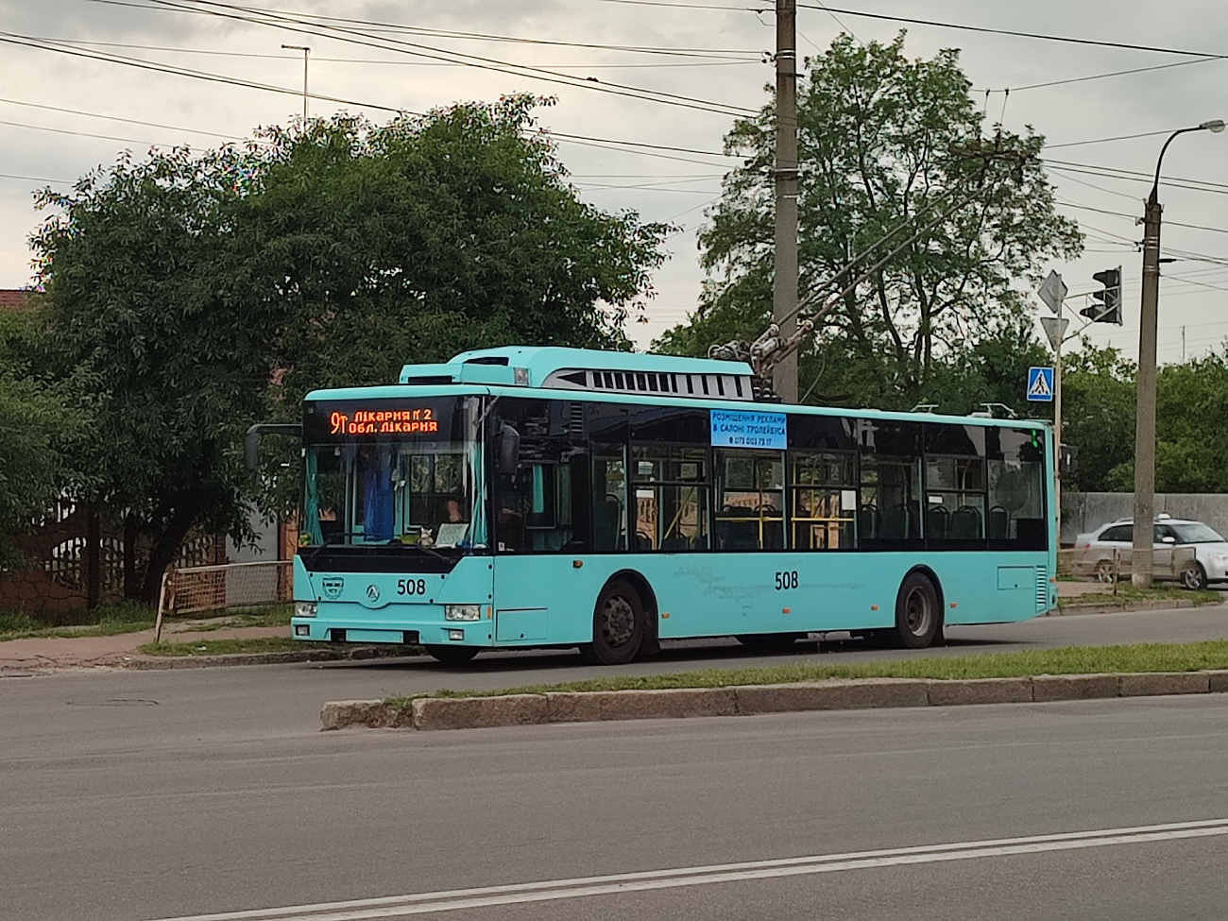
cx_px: 614
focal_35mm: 25
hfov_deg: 69.4
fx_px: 887
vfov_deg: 54.9
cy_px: 460
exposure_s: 1/136
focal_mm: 6.04
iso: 50
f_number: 1.9
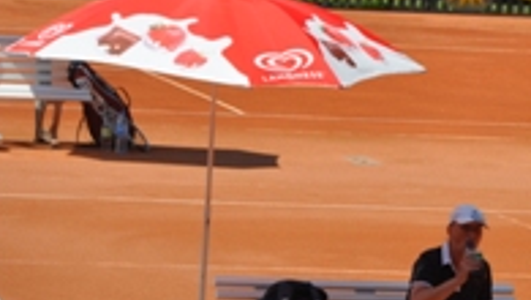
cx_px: 449
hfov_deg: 5.7
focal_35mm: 378
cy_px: 278
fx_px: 5329
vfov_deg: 3.2
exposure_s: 1/400
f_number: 10
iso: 200
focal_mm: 105
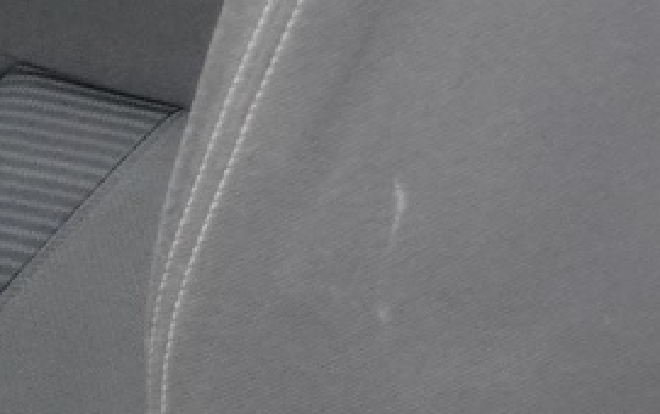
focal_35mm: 146
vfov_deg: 8.9
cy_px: -75
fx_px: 2629
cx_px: 1476
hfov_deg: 12.1
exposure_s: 1/10
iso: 800
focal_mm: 9.4
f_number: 1.8
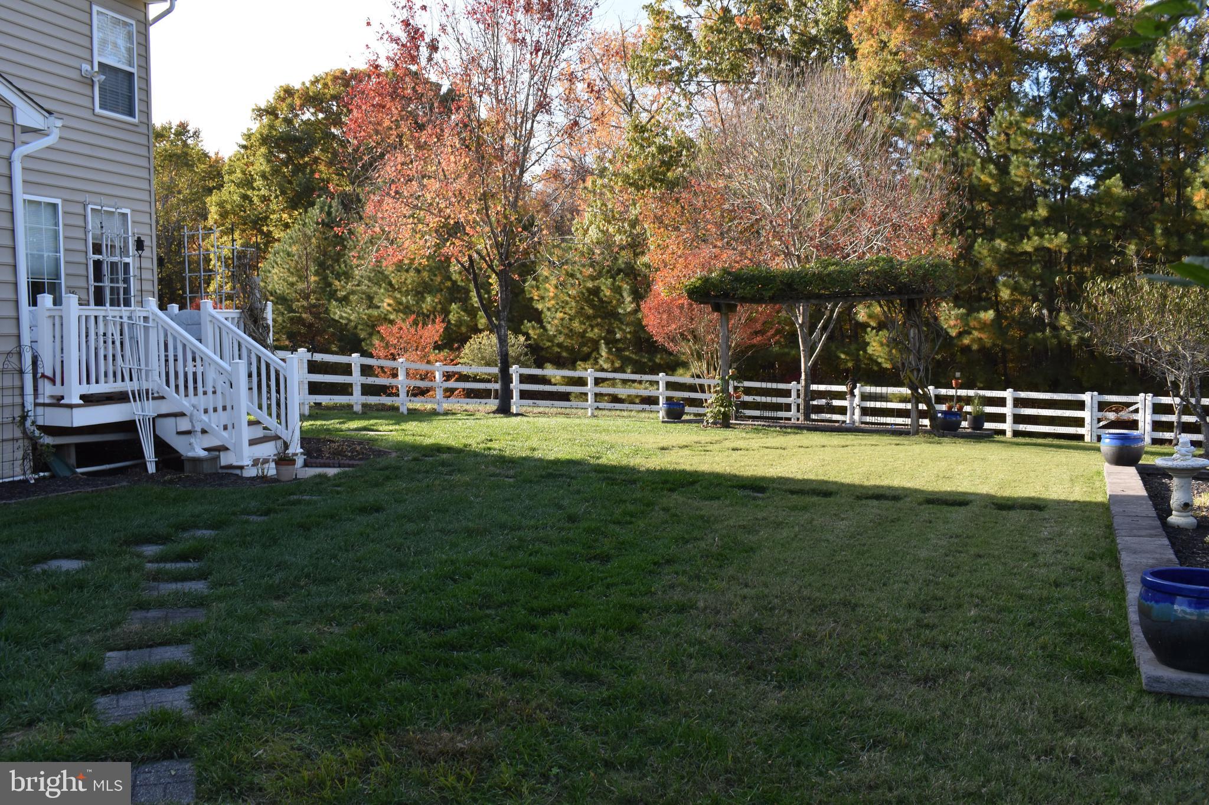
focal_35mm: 30
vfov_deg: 43.6
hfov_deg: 61.9
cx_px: 604
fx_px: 1007
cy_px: 402
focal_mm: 20
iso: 400
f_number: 8
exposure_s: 1/250
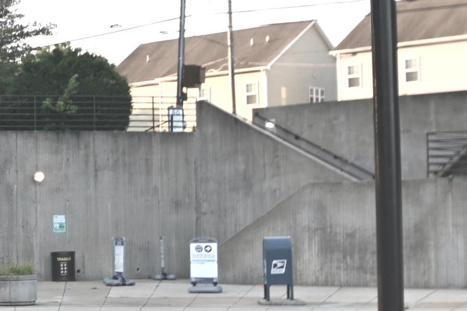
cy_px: 163
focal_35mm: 97
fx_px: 1258
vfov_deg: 14.1
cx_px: -157
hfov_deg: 19.3
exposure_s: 1/125
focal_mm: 24
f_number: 5.6
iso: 200
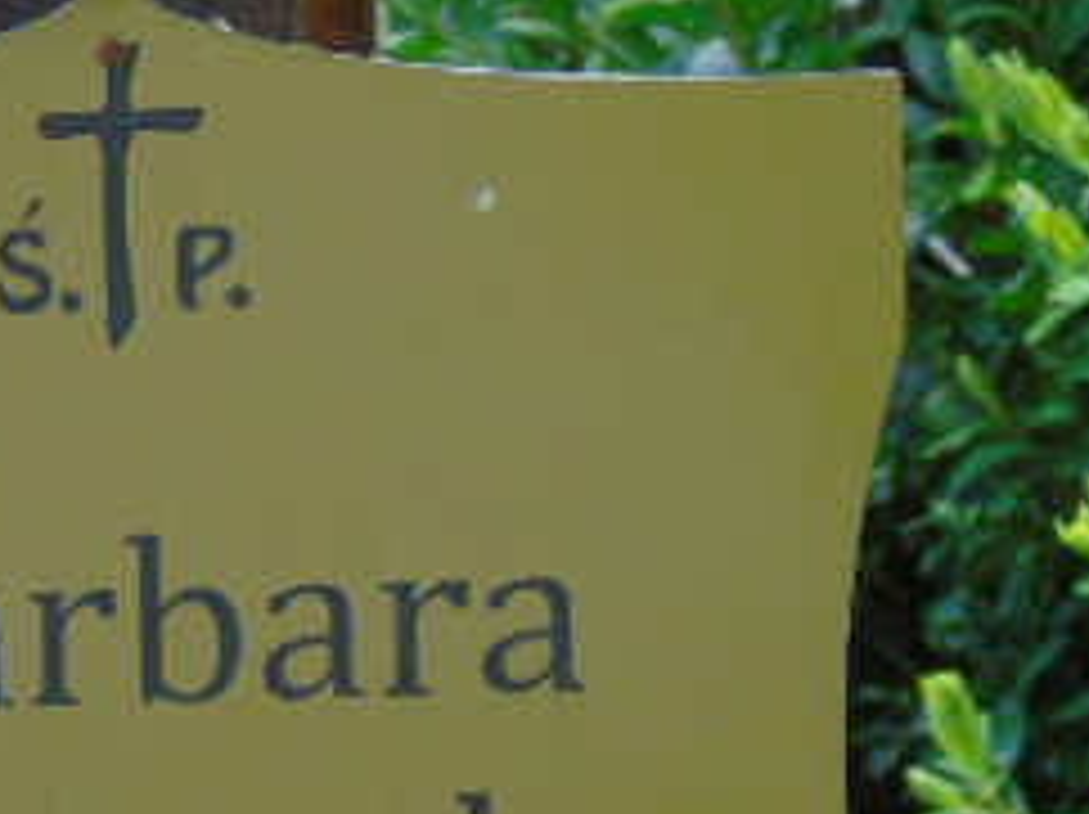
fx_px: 20208
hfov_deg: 3.1
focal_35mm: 643
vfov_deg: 2.3
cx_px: 153
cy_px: 895
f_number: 4.8
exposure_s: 1/80
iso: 500
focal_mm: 43
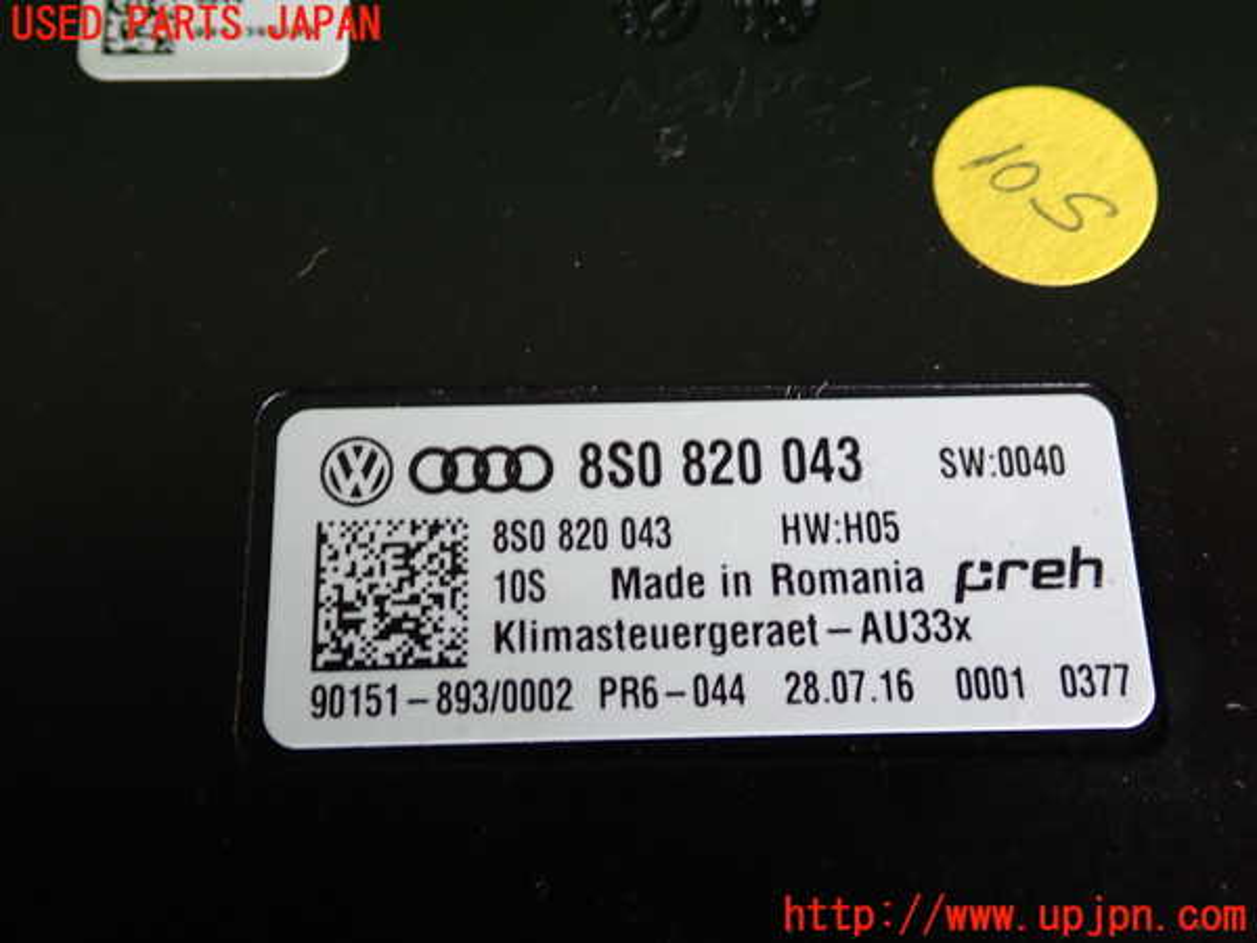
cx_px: 628
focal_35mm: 36
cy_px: 472
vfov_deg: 39.7
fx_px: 1307
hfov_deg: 51.4
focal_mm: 6.37
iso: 200
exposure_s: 1/50
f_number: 2.5
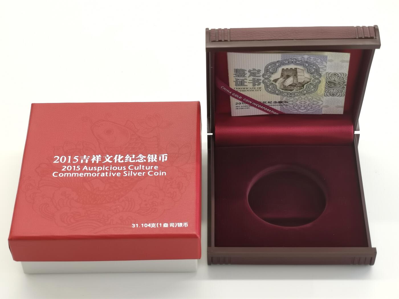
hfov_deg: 24.1
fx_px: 934
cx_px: 200
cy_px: 150
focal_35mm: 81
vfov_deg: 18.2
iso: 160
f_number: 16
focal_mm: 7.48
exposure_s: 1/50
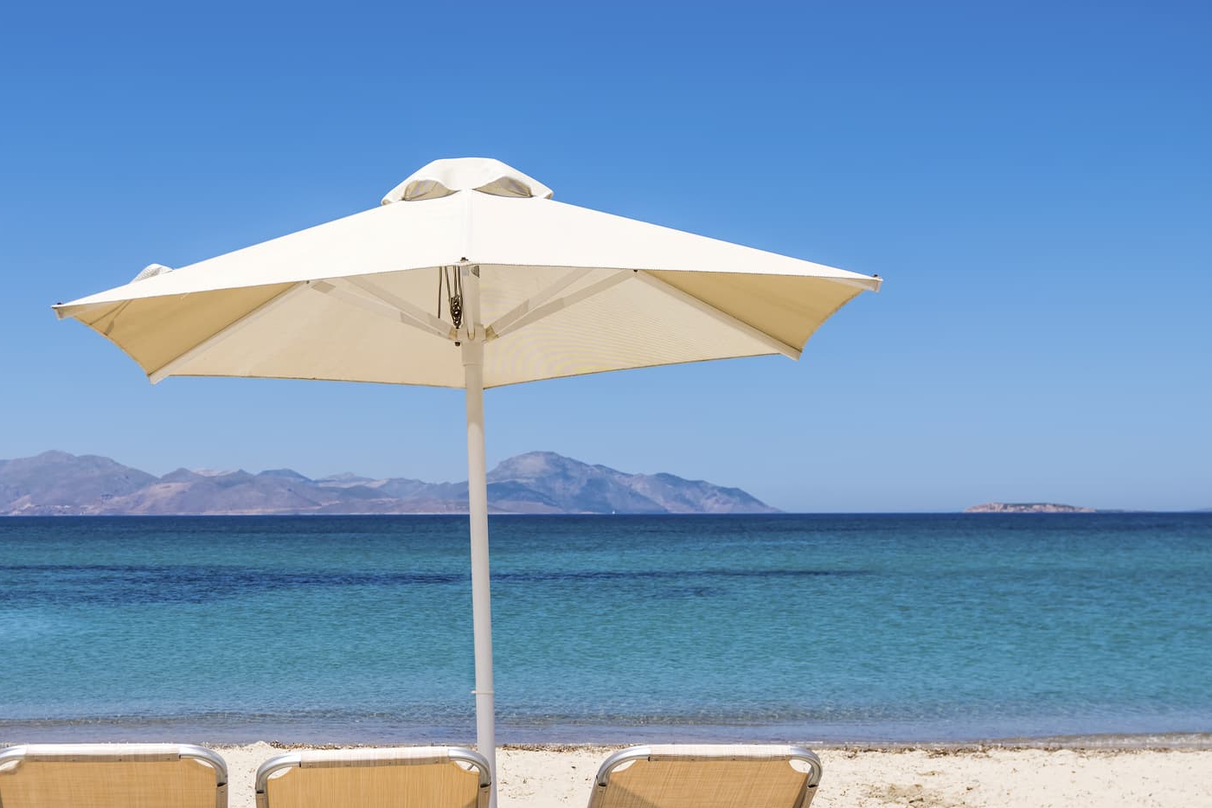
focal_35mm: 50
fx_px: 1683
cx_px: 419
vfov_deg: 26.9
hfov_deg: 39.2
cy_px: 529
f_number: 8
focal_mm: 35
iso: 100
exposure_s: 1/1000
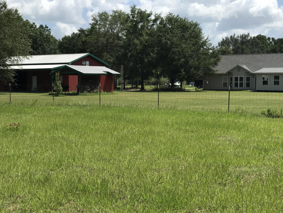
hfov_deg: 33.8
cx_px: 142
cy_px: 106
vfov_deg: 25.7
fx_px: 466
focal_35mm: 57
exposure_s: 1/833
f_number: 2.8
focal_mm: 6.6
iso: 20
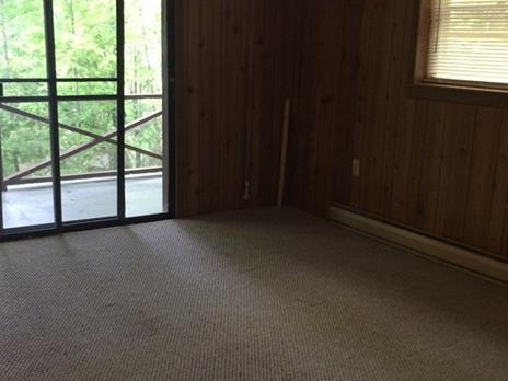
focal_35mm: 48
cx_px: 245
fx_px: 704
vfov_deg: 30.2
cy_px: 219
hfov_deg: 39.7
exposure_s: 1/17
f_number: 2.2
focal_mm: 4.15
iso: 250
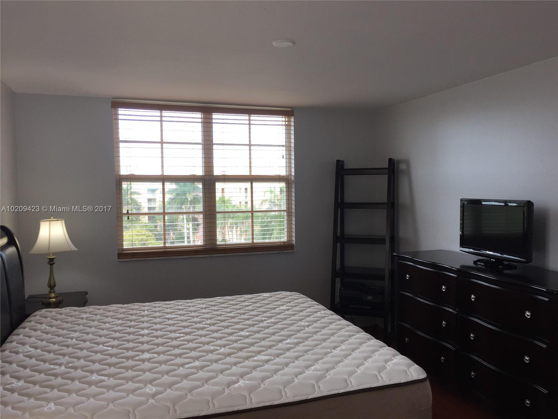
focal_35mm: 29
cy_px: 210
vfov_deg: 48.2
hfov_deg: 61.7
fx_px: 467
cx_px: 279
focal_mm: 4.15
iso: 40
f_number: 2.2
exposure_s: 1/120
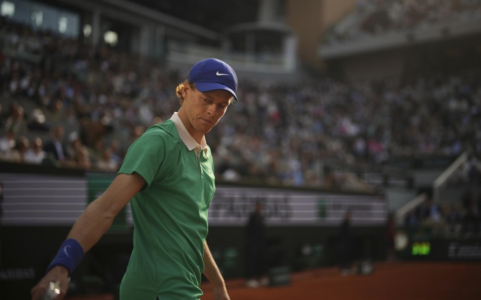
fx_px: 682
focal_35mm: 52
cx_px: 237
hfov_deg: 38.9
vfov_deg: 24.8
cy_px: 137
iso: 50
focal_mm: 50
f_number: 1.3
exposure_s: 1/5000
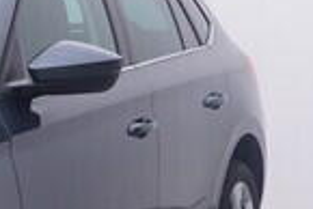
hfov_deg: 12.5
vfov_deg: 8.6
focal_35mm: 159
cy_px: 190
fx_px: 1380
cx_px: -106
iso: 200
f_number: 5
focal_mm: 15
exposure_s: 1/80
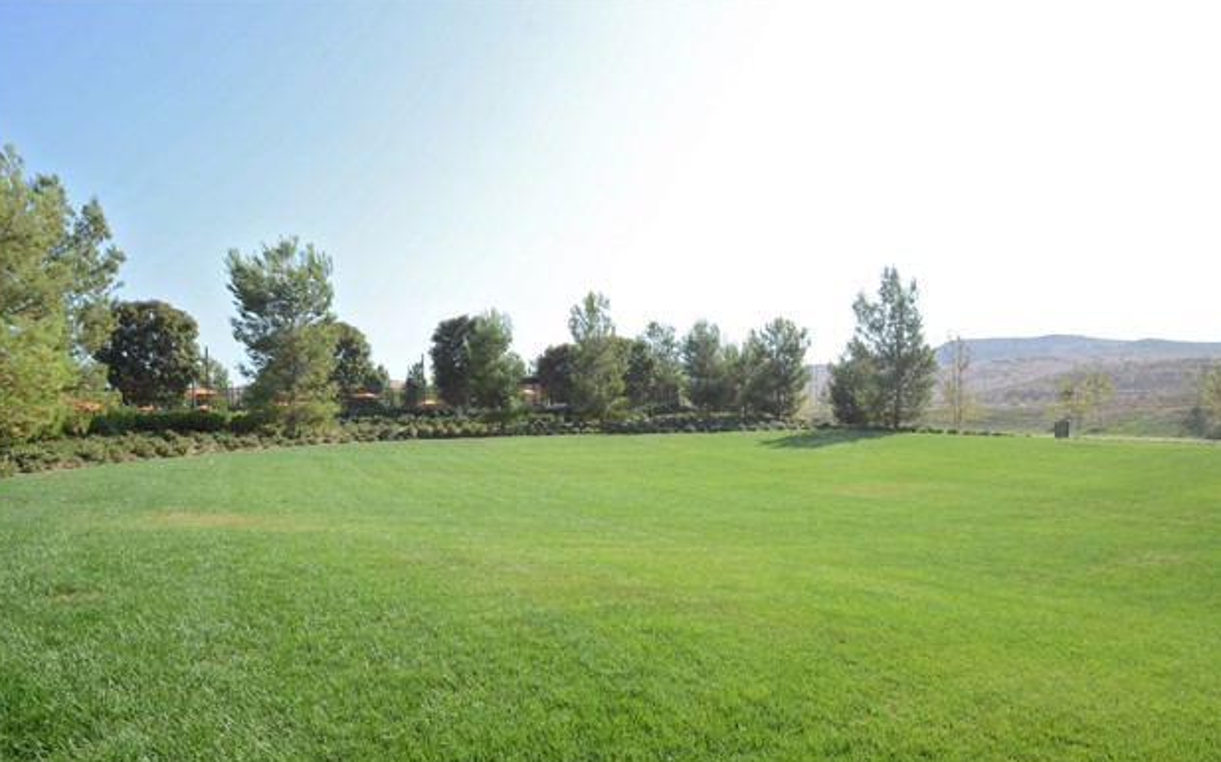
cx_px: 611
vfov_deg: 62.1
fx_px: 632
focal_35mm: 19
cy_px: 414
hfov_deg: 88.0
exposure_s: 1/100
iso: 125
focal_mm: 12
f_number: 10
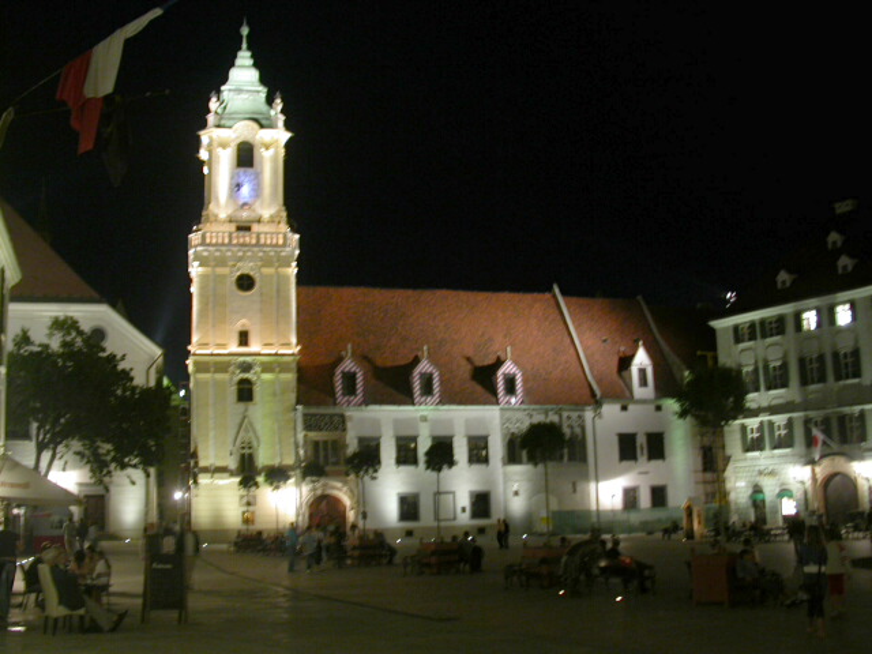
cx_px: 436
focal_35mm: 38
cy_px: 327
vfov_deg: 37.7
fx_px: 957
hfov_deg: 49.0
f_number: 2.6
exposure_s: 1/4.1
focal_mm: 7.85
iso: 104
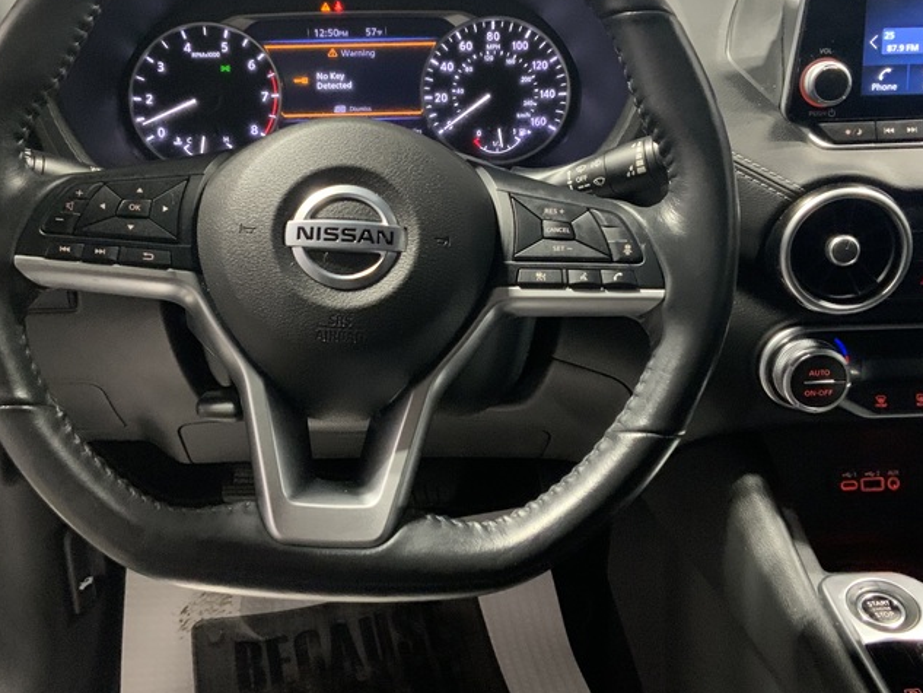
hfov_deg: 42.9
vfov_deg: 32.6
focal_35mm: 44
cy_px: 223
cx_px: 426
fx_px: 1173
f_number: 1.8
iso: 200
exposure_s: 1/60
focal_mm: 3
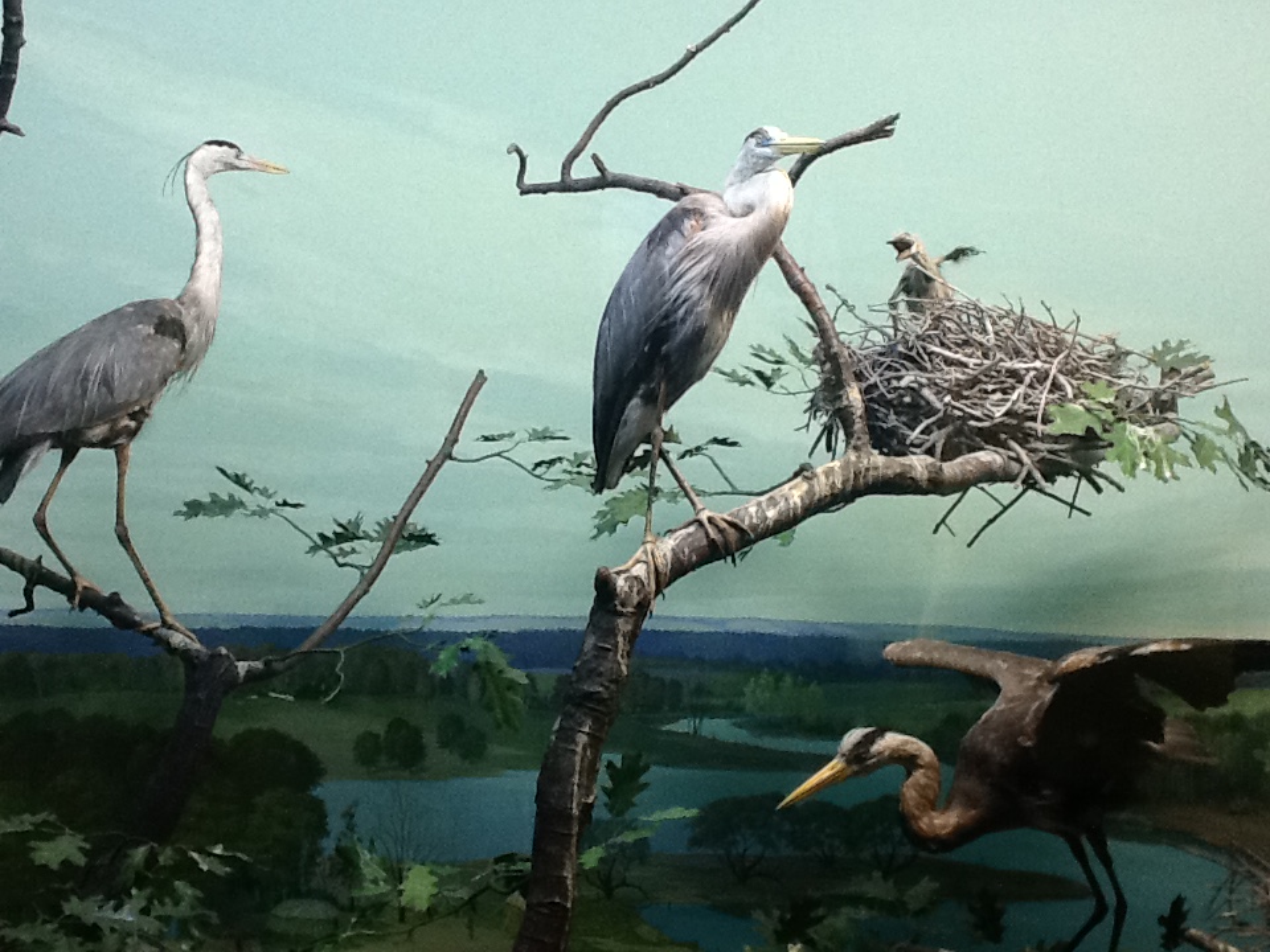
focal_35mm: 44
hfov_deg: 42.9
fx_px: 1614
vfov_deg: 32.9
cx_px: 635
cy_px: 476
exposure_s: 1/30
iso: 100
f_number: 2.4
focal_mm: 2.03
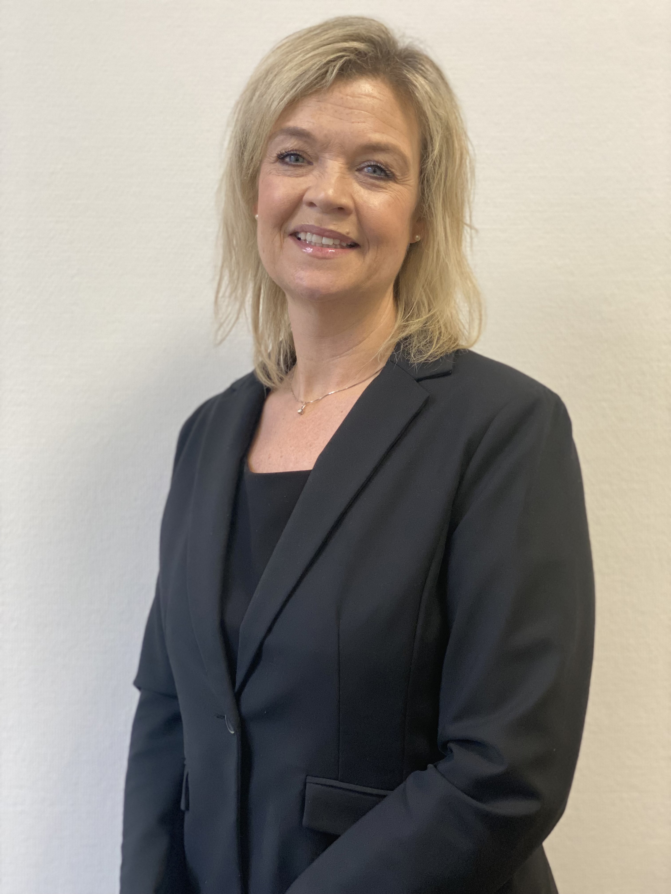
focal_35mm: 52
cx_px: 336
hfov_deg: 28.0
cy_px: 447
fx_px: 1344
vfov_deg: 36.8
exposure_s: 1/100
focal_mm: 6
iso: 250
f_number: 2
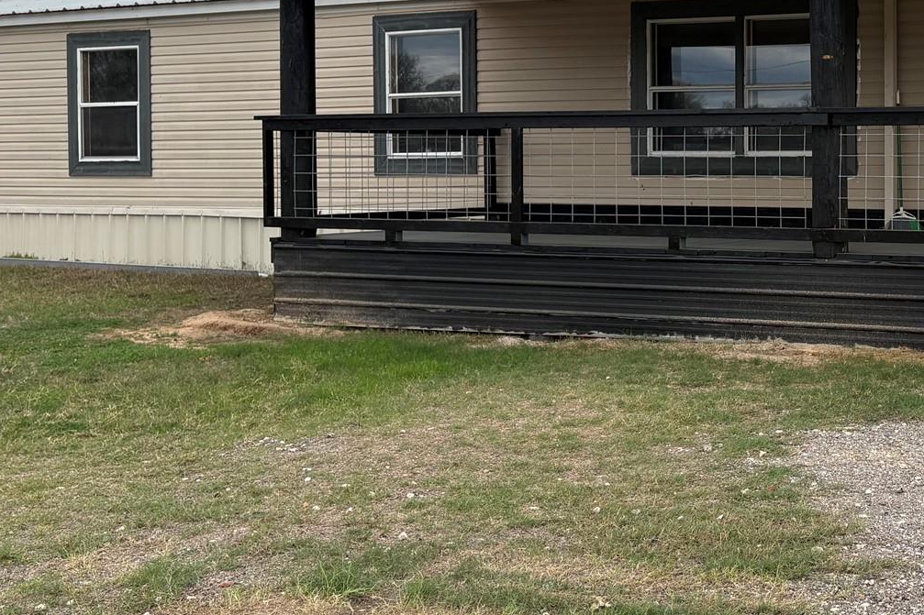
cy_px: 188
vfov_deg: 24.4
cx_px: 885
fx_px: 1411
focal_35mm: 55
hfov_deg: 33.7
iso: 50
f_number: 1.6
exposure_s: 1/1484
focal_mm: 5.96
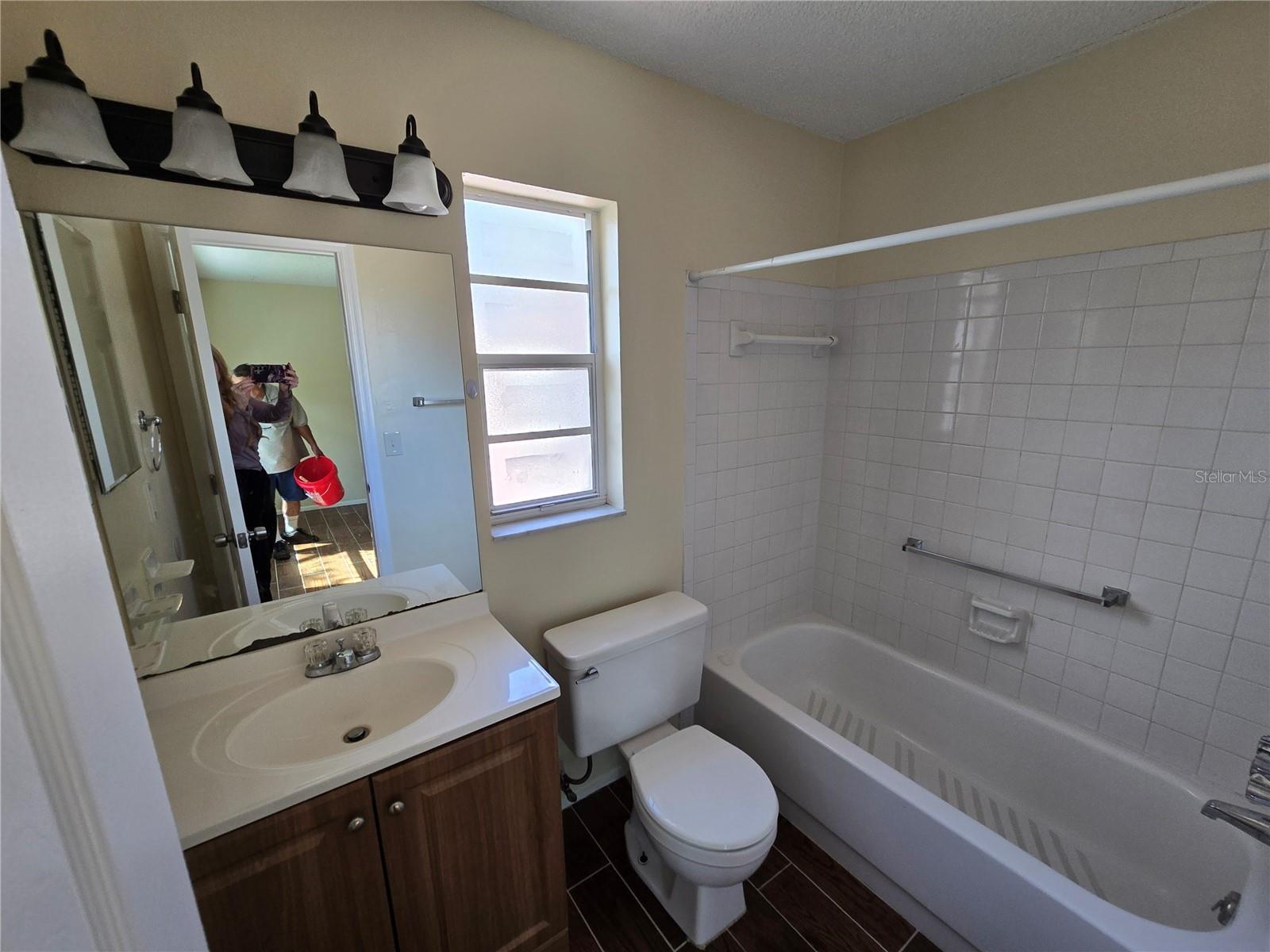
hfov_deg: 106.2
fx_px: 477
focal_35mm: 13
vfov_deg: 89.9
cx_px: 635
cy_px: 476
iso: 80
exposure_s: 1/60
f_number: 2.2
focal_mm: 2.2
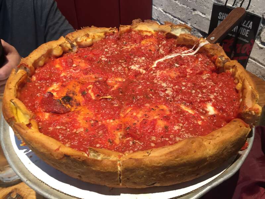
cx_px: 132
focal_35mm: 29
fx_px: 222
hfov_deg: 61.7
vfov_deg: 48.2
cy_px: 100
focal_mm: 4.15
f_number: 2.2
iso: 64
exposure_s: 1/30
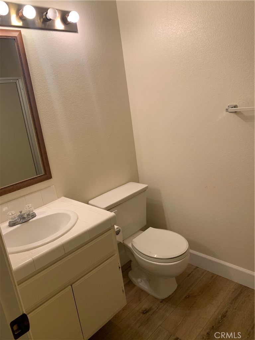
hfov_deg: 53.1
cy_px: 170
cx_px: 128
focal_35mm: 26
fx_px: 255
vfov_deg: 67.3
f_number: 1.8
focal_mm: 4.25
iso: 80
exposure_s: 1/120
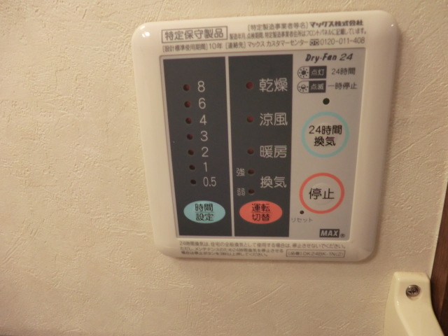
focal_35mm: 24
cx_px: 224
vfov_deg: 56.8
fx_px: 311
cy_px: 168
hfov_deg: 71.6
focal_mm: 4.3
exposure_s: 1/60
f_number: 3.2
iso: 200
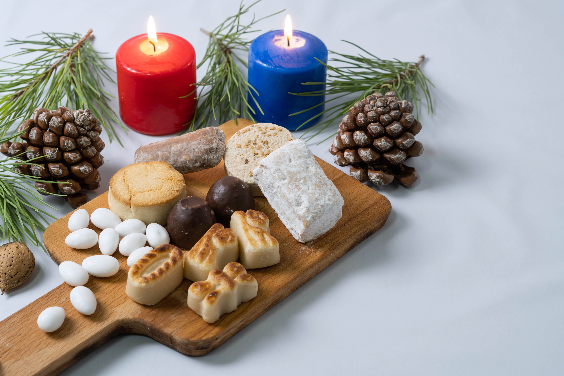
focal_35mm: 75
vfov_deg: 18.2
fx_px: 1175
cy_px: 188
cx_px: 282
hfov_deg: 27.0
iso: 100
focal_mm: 50
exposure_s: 1/5
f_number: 6.3
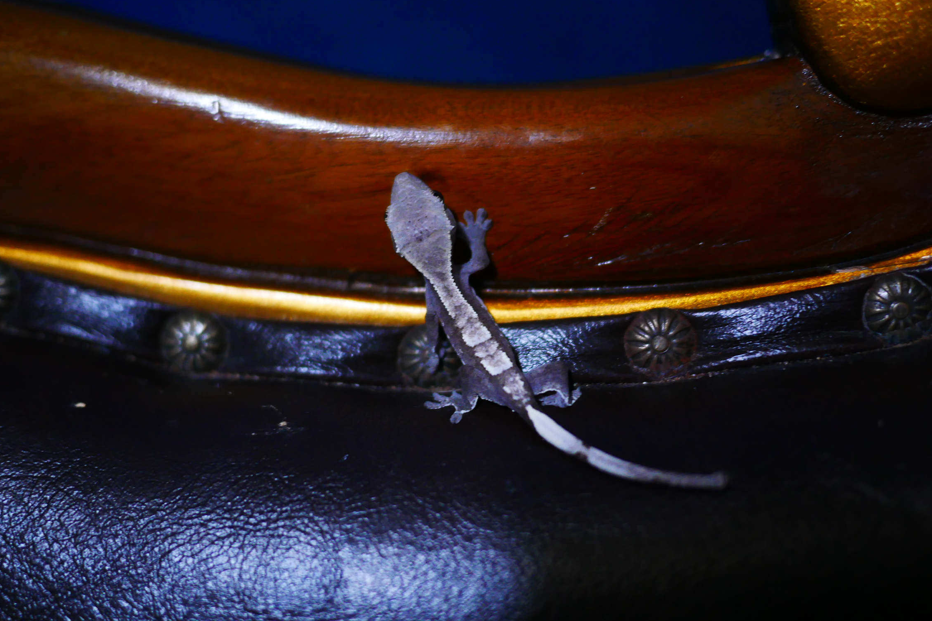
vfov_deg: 31.9
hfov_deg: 46.4
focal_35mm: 42
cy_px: 347
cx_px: 470
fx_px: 1087
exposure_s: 1/60
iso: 800
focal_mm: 20
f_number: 1.7
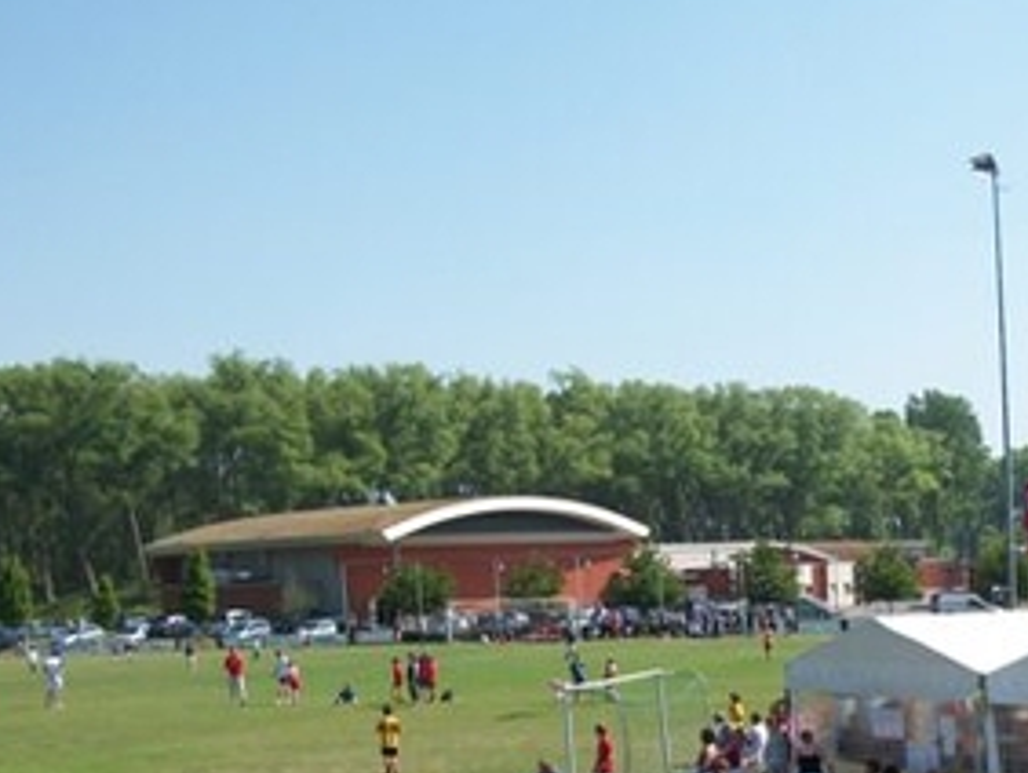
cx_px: 729
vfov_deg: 21.2
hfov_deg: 28.2
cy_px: 689
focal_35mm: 68
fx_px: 2021
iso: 80
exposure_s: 1/160
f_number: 8.8
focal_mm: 5.7
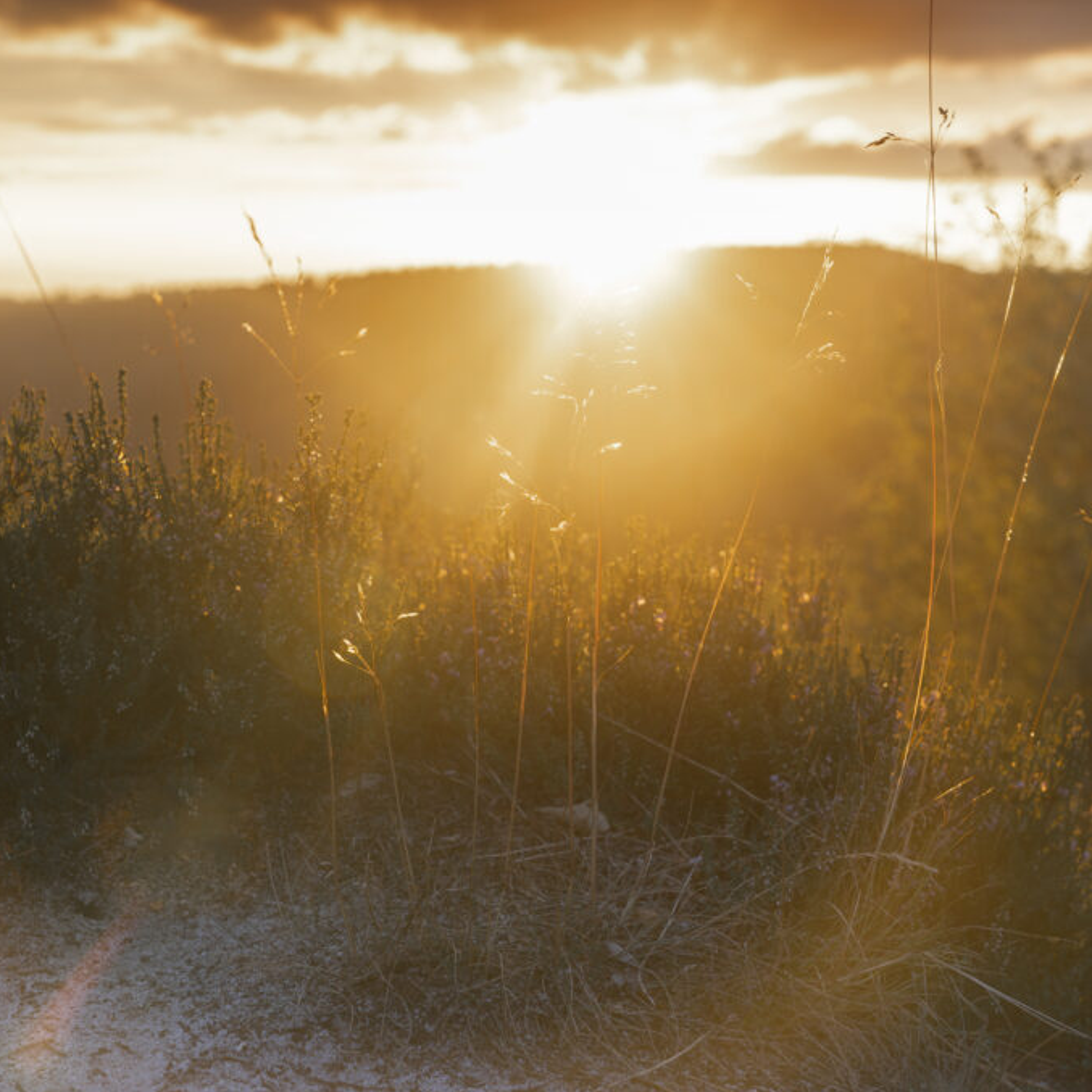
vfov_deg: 24.0
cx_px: 395
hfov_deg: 23.9
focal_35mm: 72
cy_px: 549
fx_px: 2570
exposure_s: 1/8
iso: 100
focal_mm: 56
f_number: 9
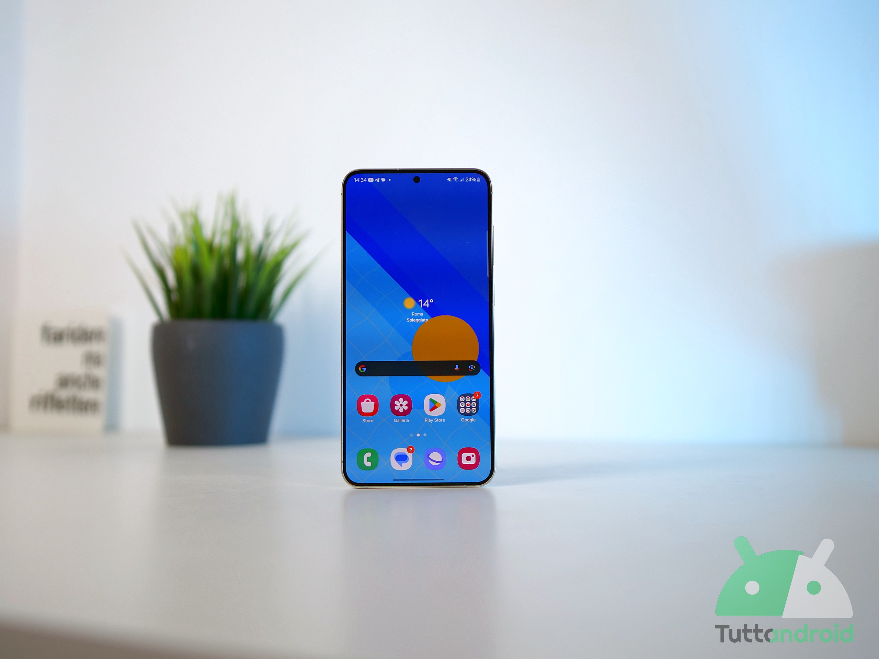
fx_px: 813
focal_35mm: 32
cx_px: 440
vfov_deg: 44.2
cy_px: 330
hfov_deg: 56.8
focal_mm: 16
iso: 200
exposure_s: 1/320
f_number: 1.4
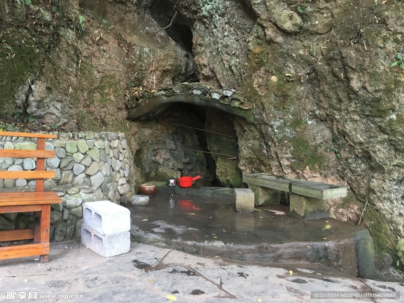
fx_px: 338
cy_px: 152
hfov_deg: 61.7
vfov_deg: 48.2
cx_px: 202
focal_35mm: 29
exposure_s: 1/33
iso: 160
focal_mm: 4.15
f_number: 2.2
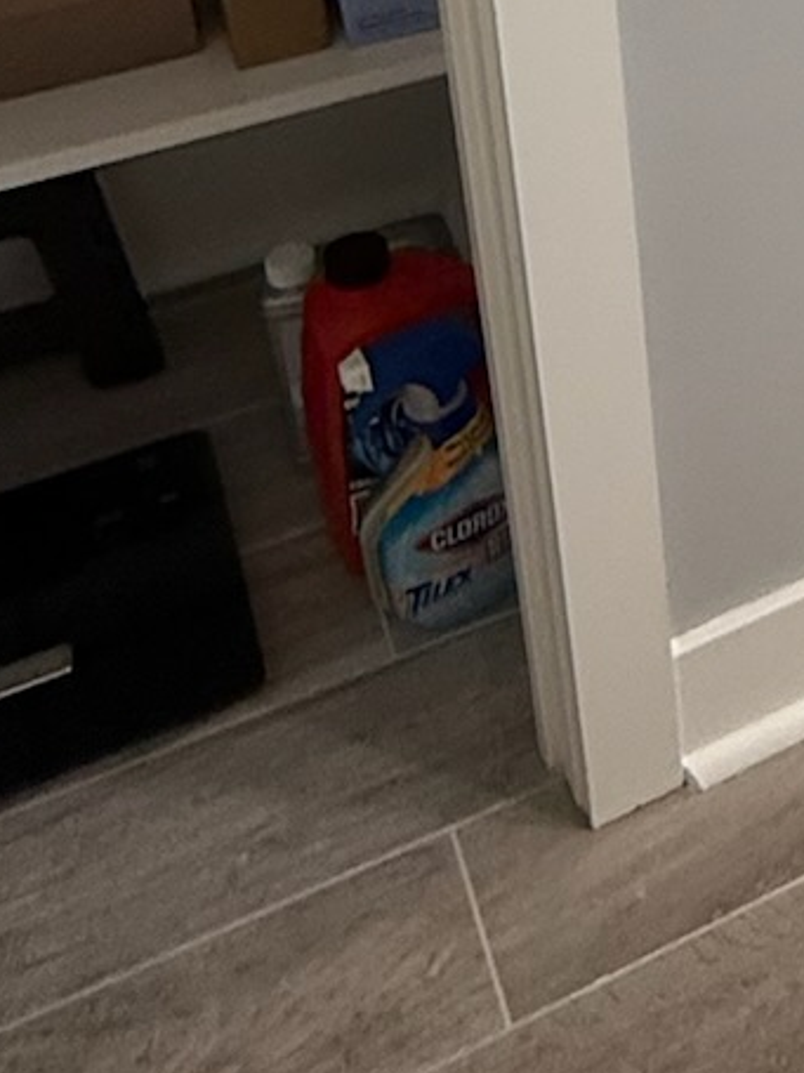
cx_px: 1250
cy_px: -233
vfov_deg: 27.0
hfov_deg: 19.8
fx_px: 1952
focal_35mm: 63
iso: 320
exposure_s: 1/120
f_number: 2.2
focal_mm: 2.22
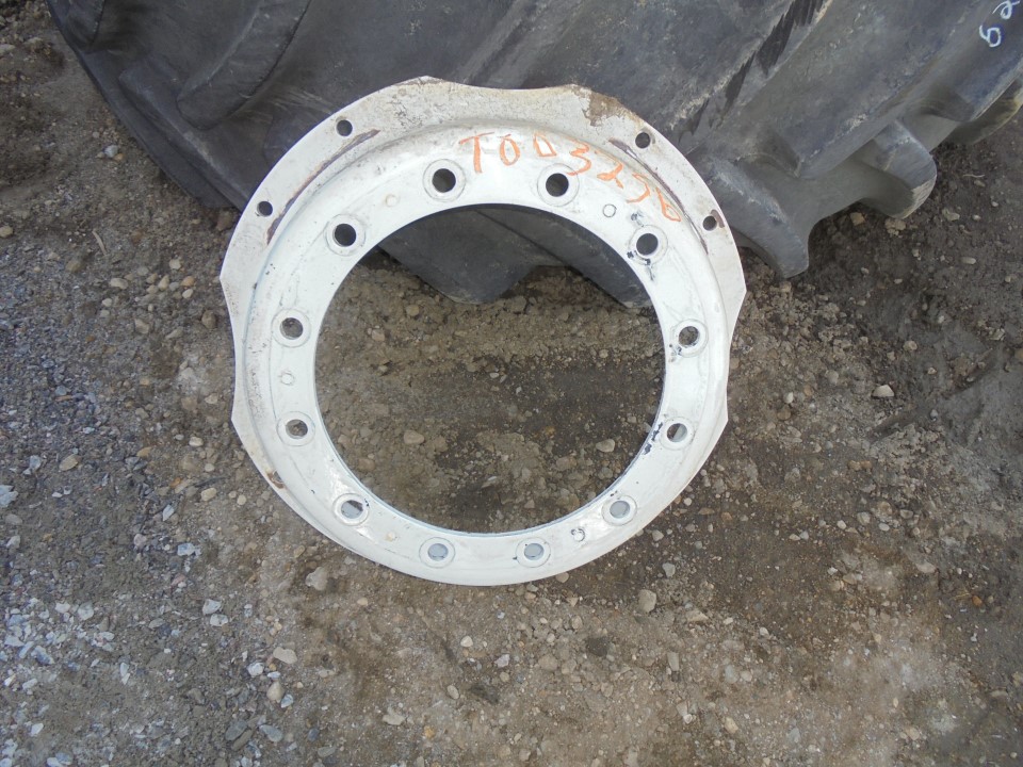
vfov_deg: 53.1
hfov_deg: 67.3
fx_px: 768
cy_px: 384
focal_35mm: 26
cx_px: 512
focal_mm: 4.6
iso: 100
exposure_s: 1/100
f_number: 3.5
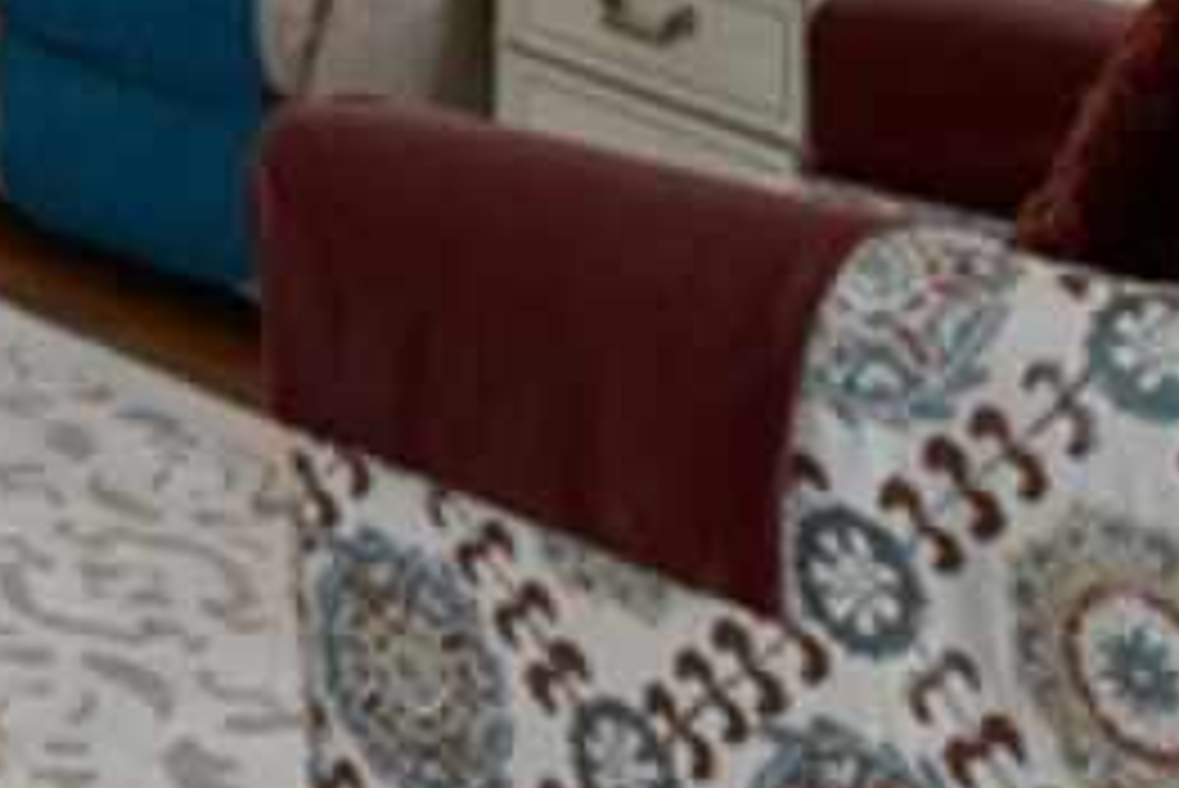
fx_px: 2720
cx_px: 81
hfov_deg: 23.7
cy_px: -617
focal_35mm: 83
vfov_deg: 14.5
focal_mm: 17
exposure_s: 1/1.25
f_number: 8
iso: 320
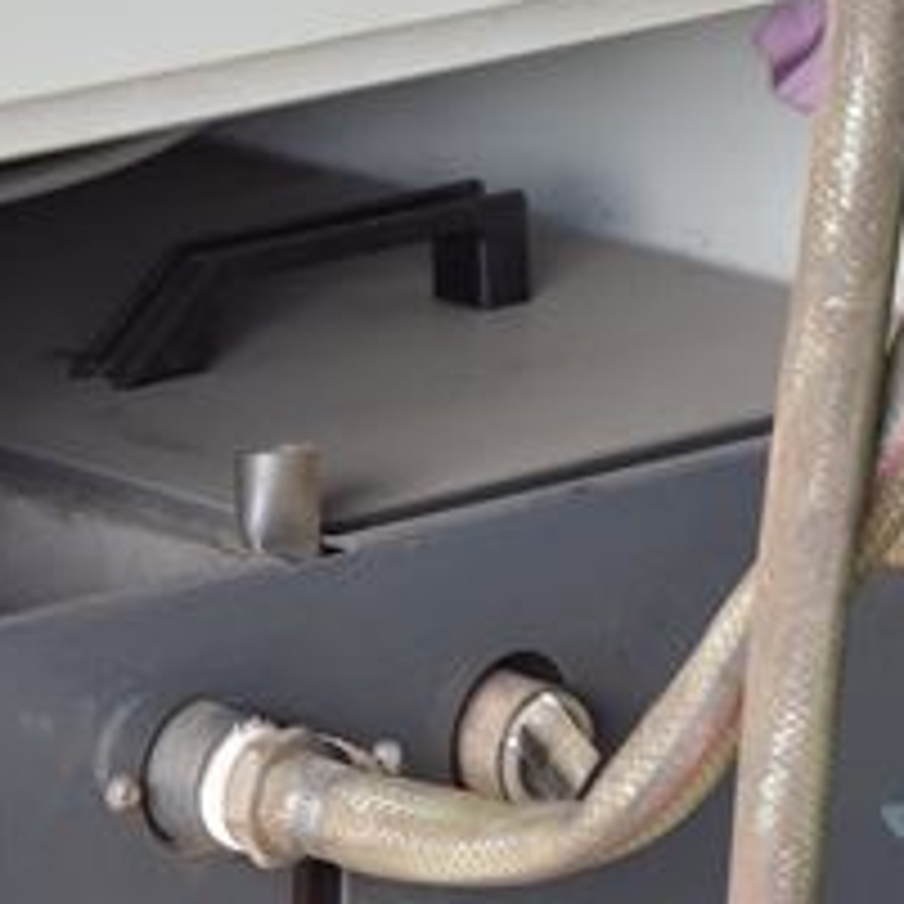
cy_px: 364
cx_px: 315
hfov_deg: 5.4
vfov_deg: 5.4
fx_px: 9543
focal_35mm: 323
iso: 1250
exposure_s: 1/640
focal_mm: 102
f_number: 6.3
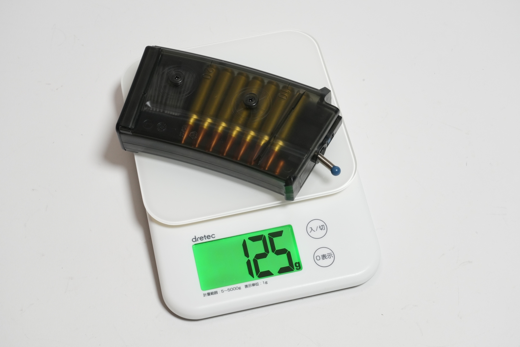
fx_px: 1112
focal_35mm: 77
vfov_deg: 17.7
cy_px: 174
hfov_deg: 26.3
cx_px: 260
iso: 1600
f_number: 22
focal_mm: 77
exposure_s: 1/2.5
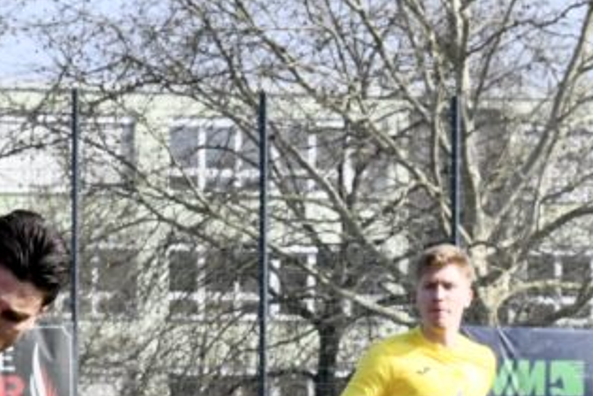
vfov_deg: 3.1
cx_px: -164
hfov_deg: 4.7
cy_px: 610
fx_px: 7231
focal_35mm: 439
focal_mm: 135
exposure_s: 1/1600
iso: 8000
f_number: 20
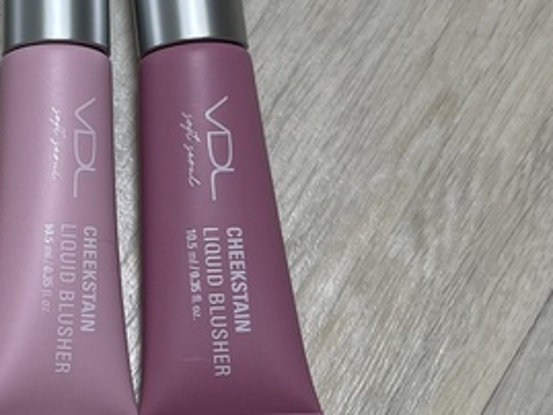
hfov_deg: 30.5
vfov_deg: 25.2
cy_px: 158
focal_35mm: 58
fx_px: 927
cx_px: -19
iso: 80
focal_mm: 4.2
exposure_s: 1/120
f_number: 1.6
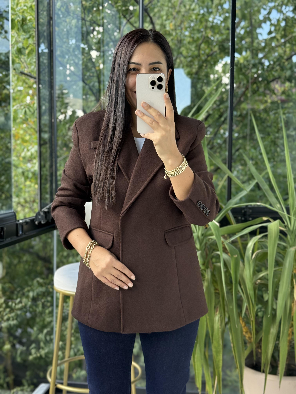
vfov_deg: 39.7
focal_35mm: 48
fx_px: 547
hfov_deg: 30.3
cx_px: 148
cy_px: 197
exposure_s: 1/178
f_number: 1.78
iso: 100
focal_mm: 6.76
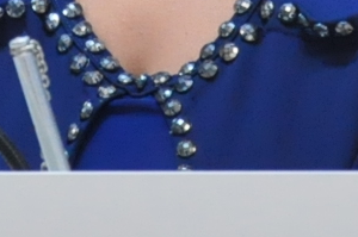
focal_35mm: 1125
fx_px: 11165
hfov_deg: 1.8
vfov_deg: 1.2
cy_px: -299
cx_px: 159
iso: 2000
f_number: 5.6
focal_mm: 105
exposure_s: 1/100
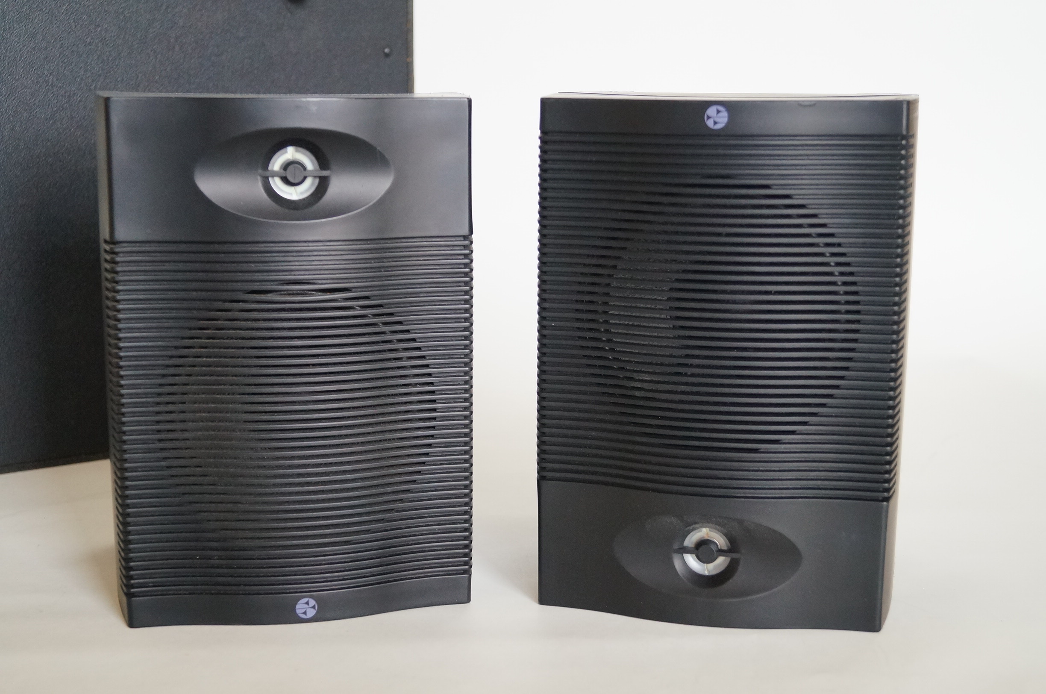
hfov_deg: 43.7
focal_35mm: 45
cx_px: 523
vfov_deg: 29.8
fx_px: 1305
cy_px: 347
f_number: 4.5
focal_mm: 30
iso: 1000
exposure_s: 1/60
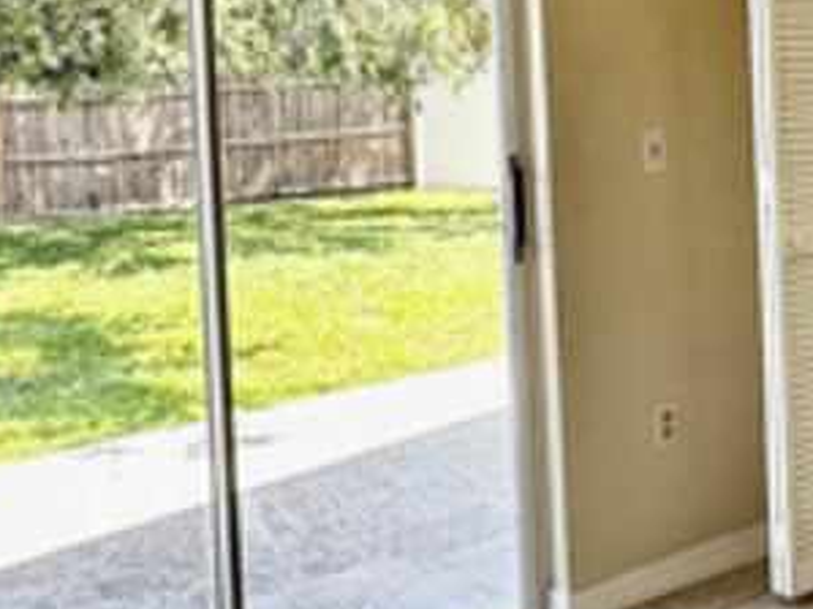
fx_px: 1409
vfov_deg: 23.8
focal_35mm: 60
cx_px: 753
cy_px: 73
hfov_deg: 30.6
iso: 40
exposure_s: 1/168
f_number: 2.2
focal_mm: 2.22
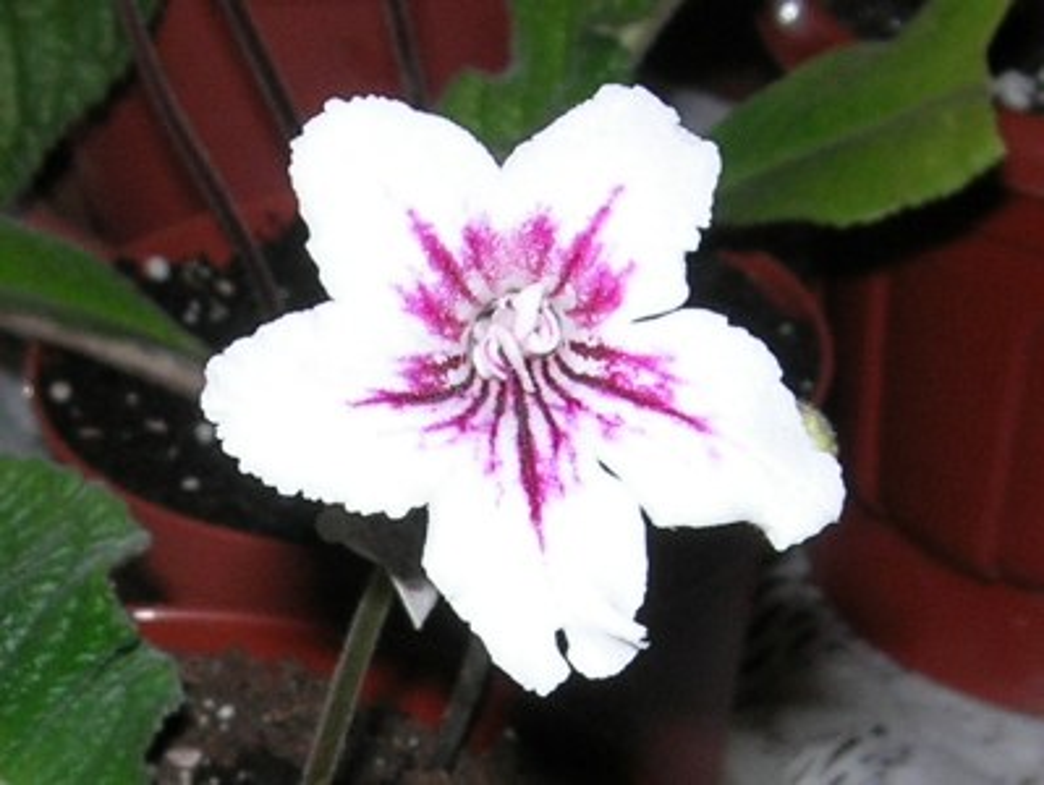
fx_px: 1147
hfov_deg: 48.9
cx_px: 522
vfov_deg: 37.8
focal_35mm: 38
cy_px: 392
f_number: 4.8
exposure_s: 1/60.1
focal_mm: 7.8
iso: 64
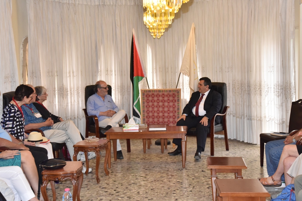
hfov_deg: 33.4
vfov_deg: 22.6
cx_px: 147
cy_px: 99
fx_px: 503
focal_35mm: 60
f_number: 10
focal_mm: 55
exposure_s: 1/250
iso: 3200
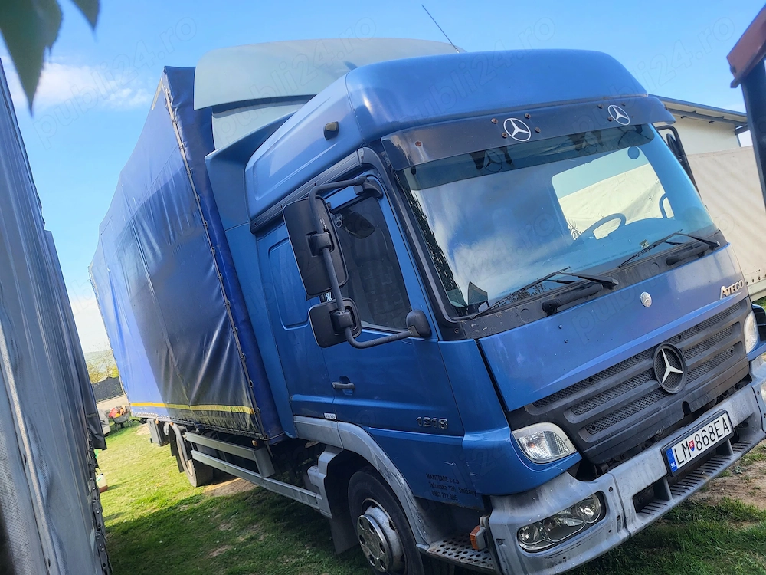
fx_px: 575
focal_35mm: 26
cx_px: 383
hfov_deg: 67.3
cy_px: 288
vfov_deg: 53.1
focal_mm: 5.4
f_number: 1.8
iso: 40
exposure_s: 1/484
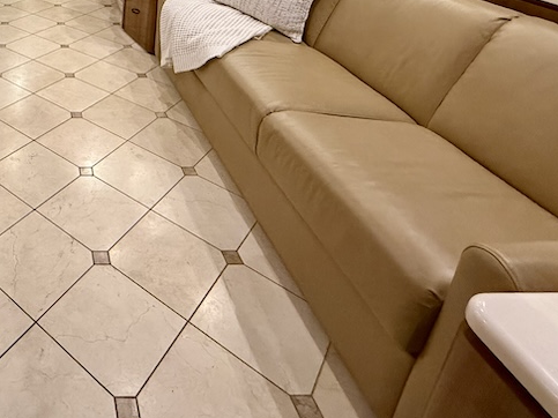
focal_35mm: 29
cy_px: 7
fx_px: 467
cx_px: 40
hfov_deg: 52.9
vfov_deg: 42.2
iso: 500
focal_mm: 2.22
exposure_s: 1/53
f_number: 2.2
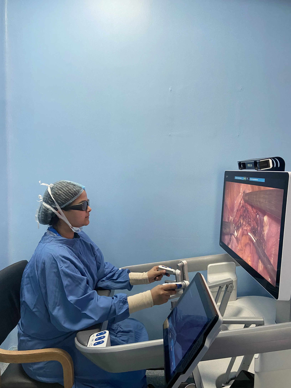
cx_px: 146
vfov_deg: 67.3
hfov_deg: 53.1
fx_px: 291
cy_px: 194
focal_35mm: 26
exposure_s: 1/60
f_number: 1.8
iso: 250
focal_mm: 4.25
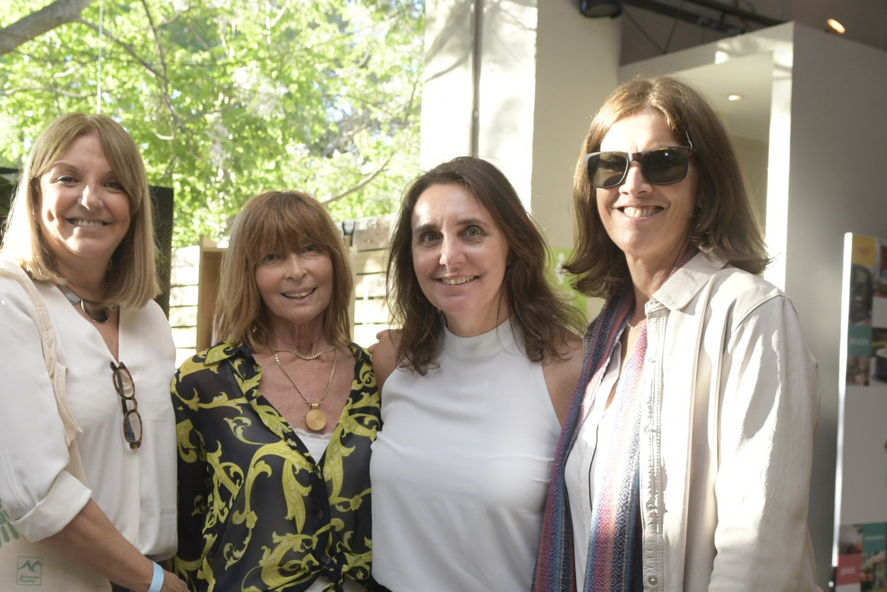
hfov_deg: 38.7
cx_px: 355
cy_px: 389
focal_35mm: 51
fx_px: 1257
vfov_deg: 26.4
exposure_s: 1/200
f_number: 5.6
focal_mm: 24
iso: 800
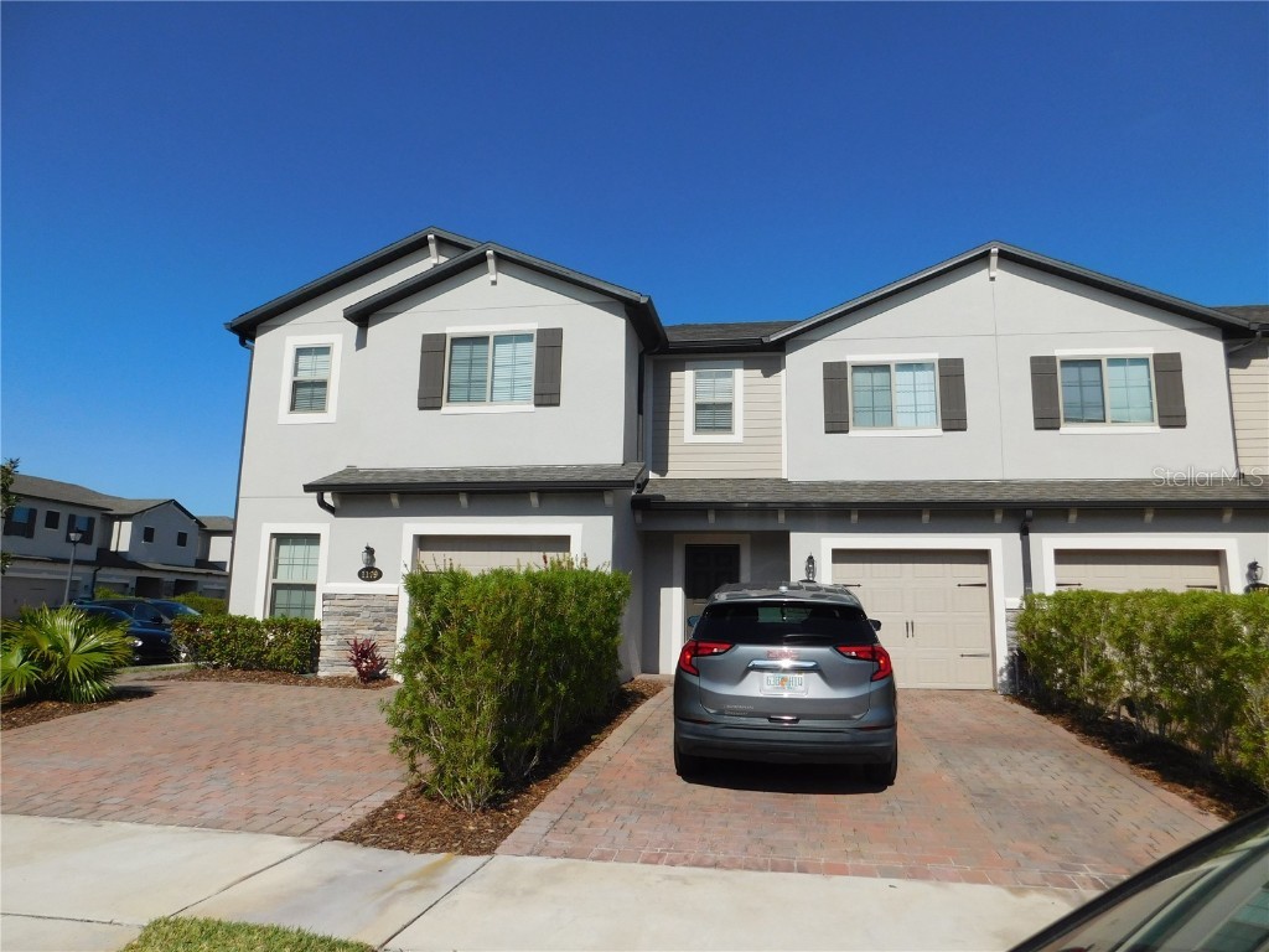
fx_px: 843
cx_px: 634
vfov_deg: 58.9
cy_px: 476
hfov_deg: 73.9
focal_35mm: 23
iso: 125
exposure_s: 1/800
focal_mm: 4
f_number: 6
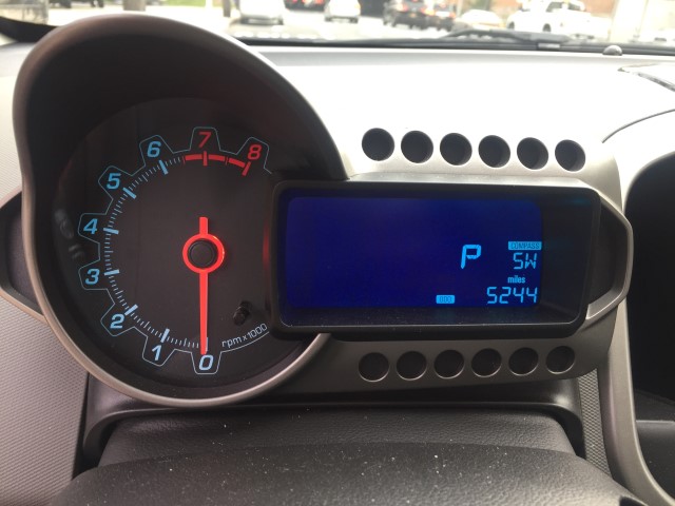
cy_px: 253
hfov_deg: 61.7
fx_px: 565
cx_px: 338
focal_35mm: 29
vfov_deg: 48.2
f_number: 2.2
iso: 32
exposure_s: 1/40
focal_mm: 4.15
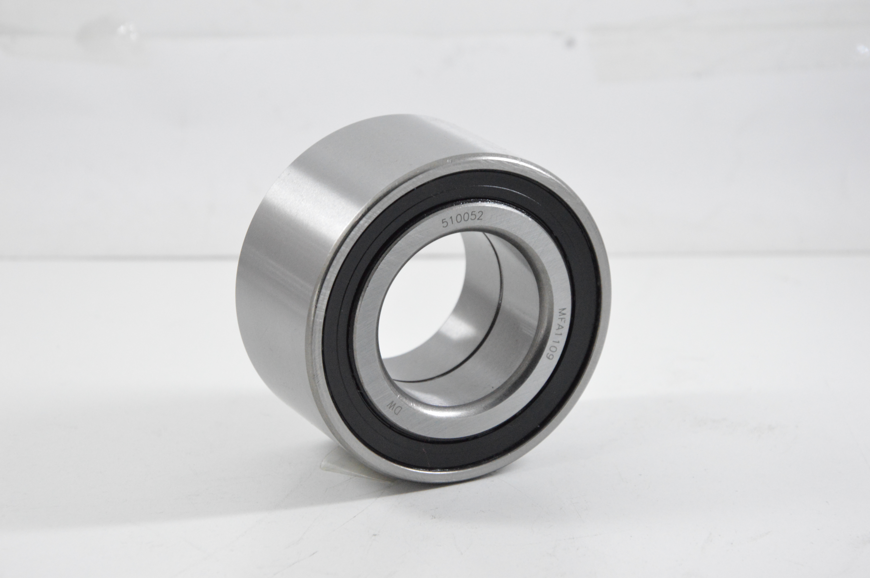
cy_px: 289
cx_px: 435
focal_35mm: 120
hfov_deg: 17.1
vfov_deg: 11.4
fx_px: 2897
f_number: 8
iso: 3200
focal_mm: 80
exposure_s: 1/100
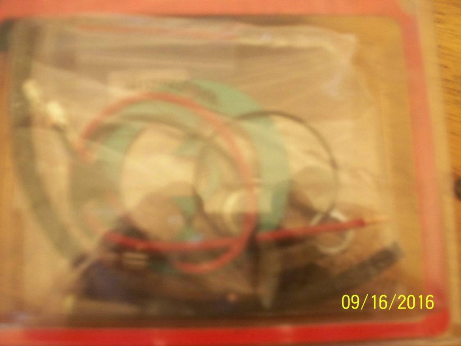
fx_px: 479
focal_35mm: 36
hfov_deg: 51.4
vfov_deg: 39.7
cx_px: 230
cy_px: 173
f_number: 2.8
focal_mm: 7.54
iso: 400
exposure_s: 1/2
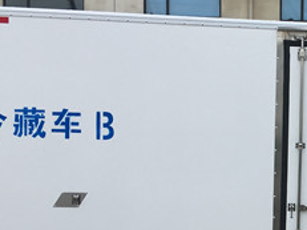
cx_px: 358
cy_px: 191
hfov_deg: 20.7
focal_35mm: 89
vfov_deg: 16.4
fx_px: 789
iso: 25
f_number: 2.2
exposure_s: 1/422
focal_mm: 4.15
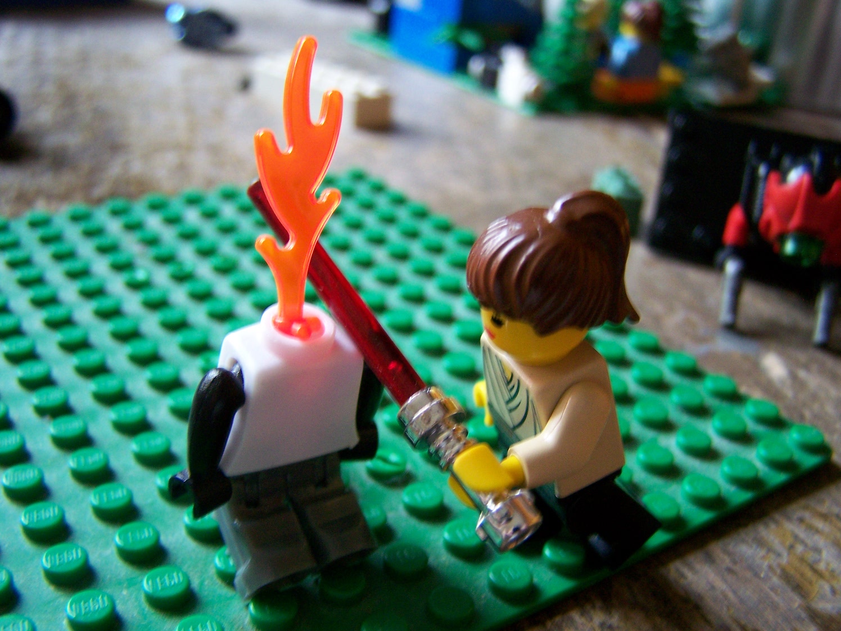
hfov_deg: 49.0
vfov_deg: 37.7
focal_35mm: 38
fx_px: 923
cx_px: 420
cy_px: 316
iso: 160
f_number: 2.8
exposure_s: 1/13
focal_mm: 6.3
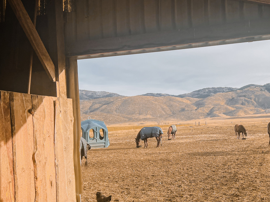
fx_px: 312
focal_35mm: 40
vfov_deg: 35.4
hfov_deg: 45.9
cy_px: 142
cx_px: 185
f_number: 1.5
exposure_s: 1/1900
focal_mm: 5.7
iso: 50
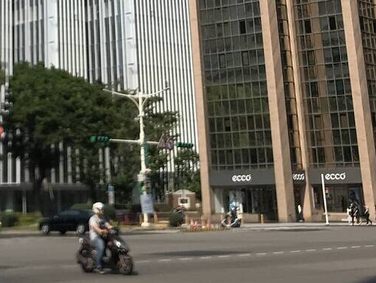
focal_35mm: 89
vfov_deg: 15.4
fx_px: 967
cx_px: 32
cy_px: -140
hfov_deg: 21.5
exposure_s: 1/2994
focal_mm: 3.99
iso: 20
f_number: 1.8
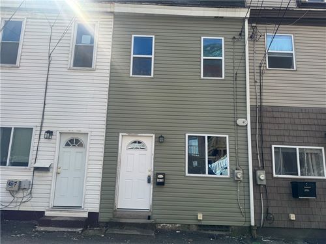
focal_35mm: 24
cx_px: 163
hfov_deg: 71.6
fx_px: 226
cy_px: 122
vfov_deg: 56.8
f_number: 1.78
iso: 80
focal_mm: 6.76
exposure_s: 1/2252
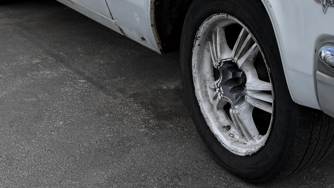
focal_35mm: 71
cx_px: 303
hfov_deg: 28.6
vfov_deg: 16.6
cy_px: -8
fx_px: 629
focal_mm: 6.76
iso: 80
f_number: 1.78
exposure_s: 1/3145
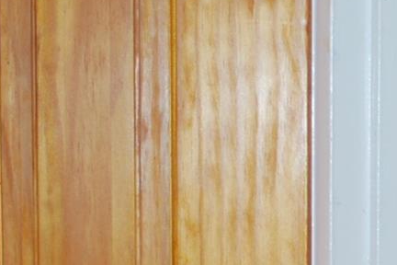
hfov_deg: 10.7
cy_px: 470
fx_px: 2040
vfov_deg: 7.2
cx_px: 582
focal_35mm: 185
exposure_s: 1/60
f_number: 4.2
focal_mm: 26
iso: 200
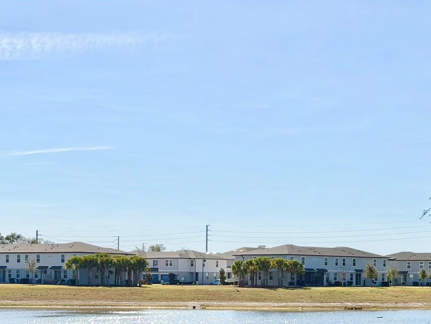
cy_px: 277
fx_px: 1034
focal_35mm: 83
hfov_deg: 23.5
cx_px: 263
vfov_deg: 17.6
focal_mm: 6.76
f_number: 1.78
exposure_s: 1/13333
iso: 64
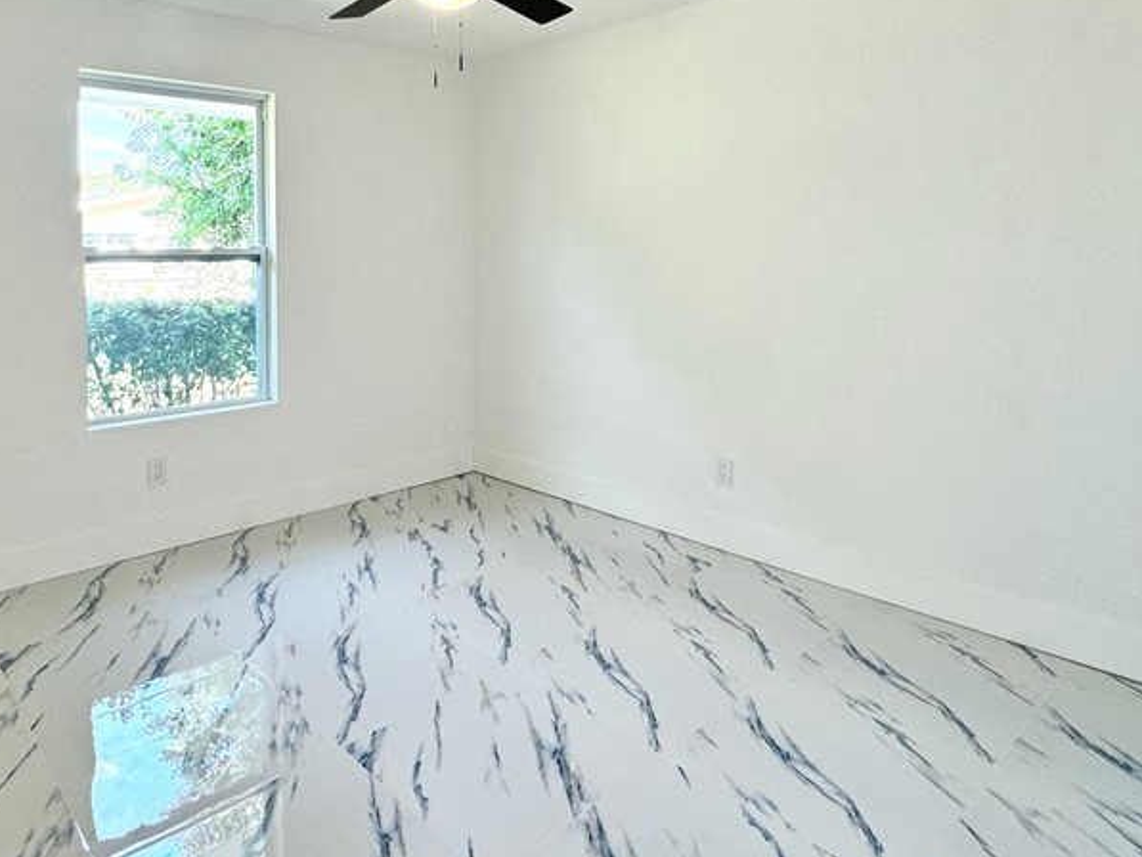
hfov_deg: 71.2
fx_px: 792
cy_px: 262
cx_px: 490
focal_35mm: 24
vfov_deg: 55.2
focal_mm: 2.22
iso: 125
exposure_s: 1/120
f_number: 2.2
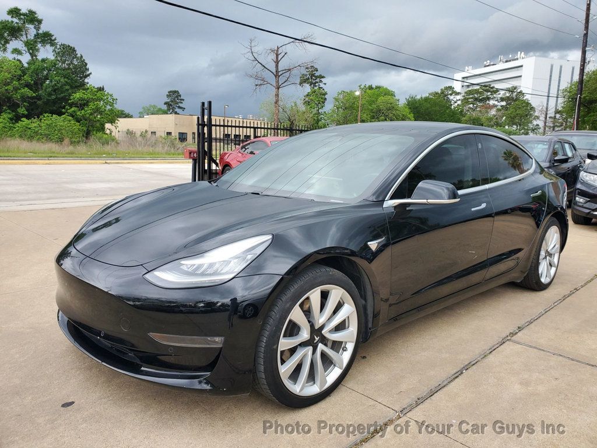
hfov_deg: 67.3
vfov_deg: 53.1
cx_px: 298
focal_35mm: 26
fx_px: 448
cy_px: 224
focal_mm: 4.3
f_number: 2.4
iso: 160
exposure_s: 1/120
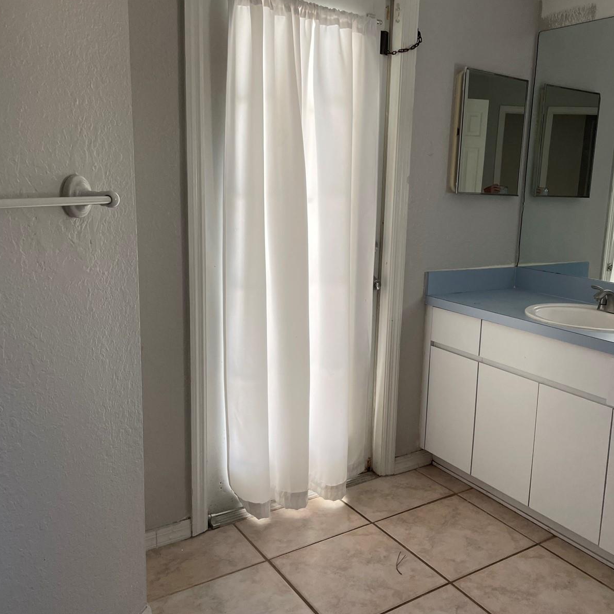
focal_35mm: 31
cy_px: 305
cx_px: 384
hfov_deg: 52.0
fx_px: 622
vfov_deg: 52.5
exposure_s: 1/118
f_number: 1.6
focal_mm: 4.2
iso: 125
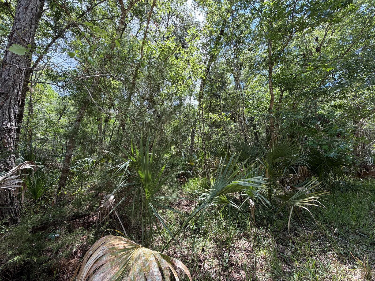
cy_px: 140
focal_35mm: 14
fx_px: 152
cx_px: 188
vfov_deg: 85.7
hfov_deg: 102.1
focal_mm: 2.22
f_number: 2.2
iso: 40
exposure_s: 1/232
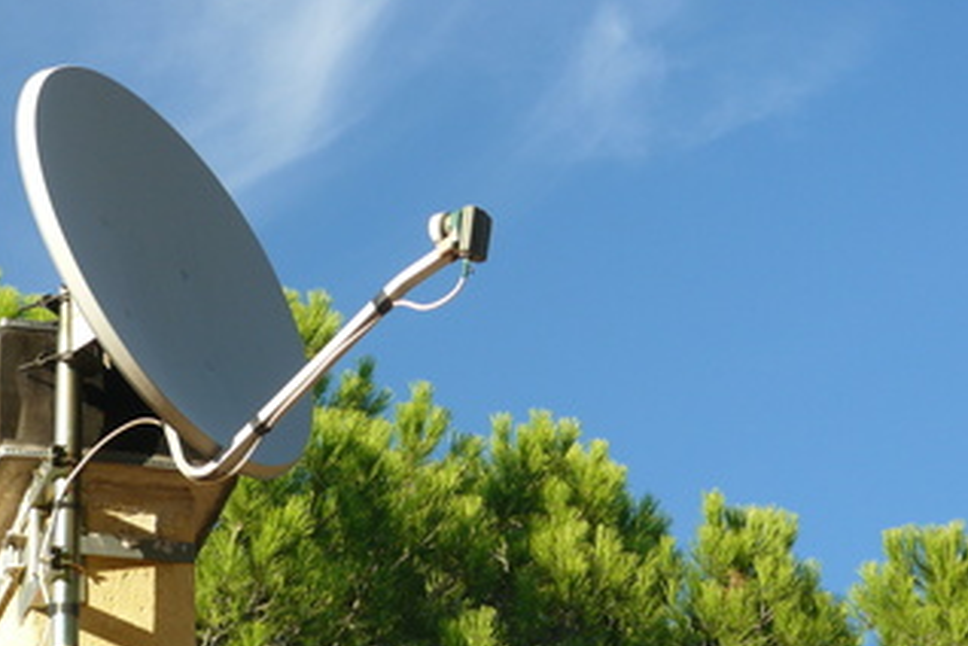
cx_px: 451
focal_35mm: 198
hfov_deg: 10.4
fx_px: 5324
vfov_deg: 6.9
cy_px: 320
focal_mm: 28
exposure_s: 1/125
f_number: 4
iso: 100
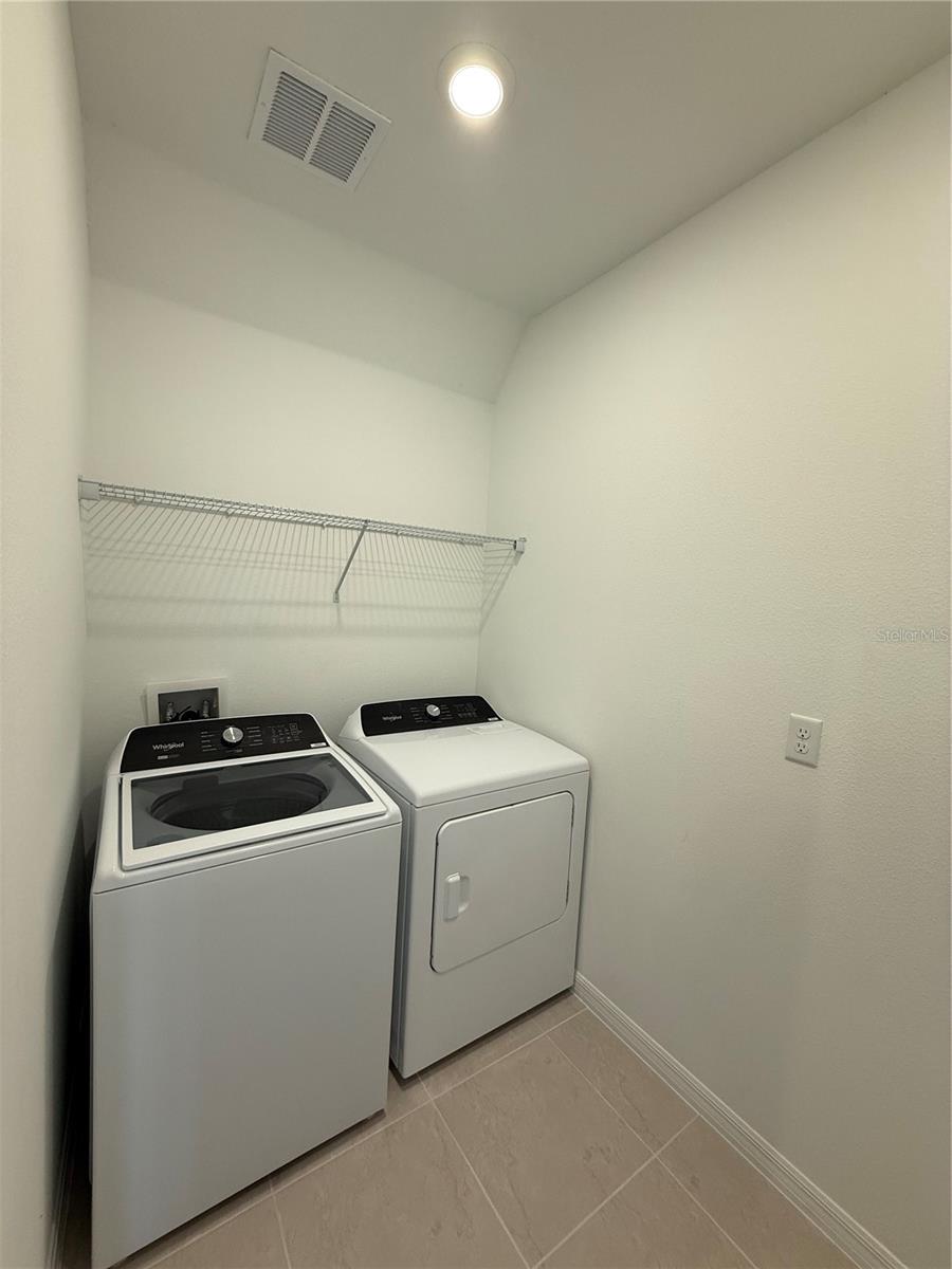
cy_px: 634
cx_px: 476
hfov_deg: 85.7
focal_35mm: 14
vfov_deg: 102.1
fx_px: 513
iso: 100
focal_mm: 2.22
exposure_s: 1/120
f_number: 2.2
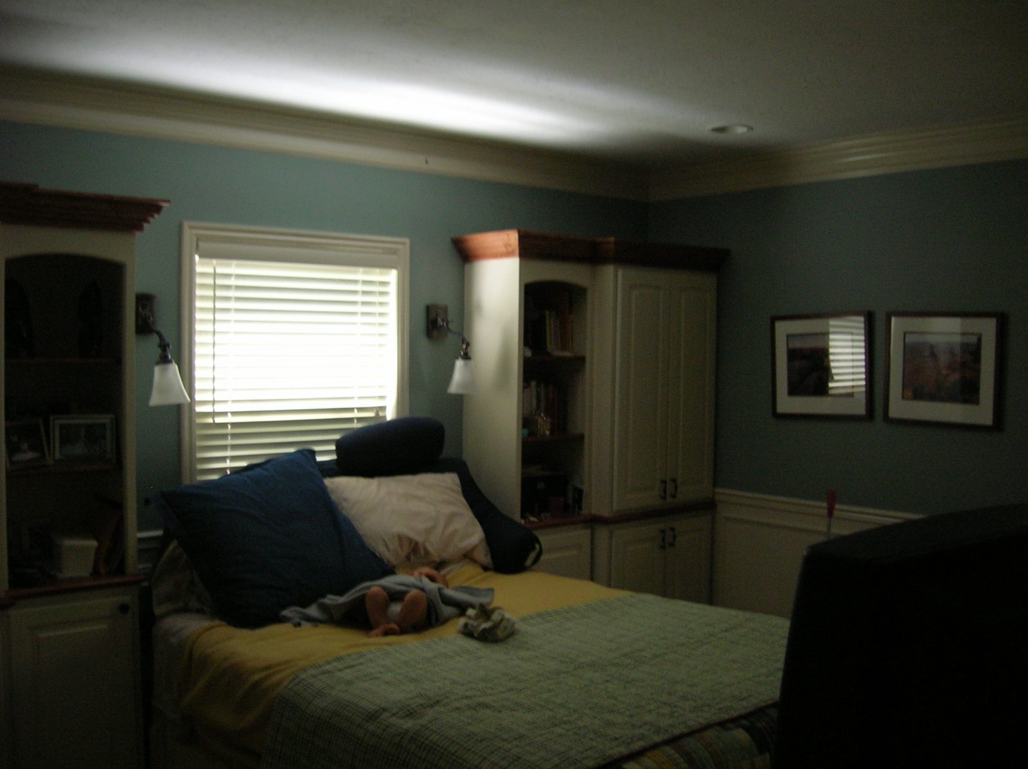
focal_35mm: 34
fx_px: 1009
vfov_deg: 41.7
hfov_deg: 54.0
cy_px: 384
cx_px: 514
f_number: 2.9
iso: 100
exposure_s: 1/24
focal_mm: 5.7
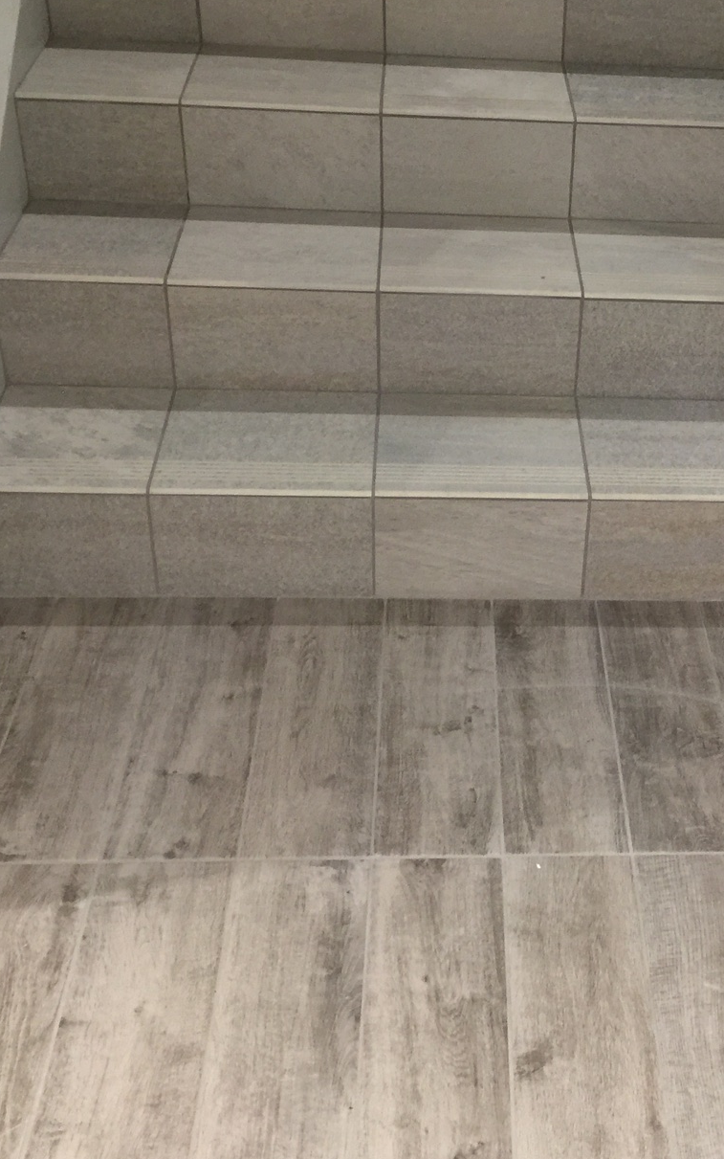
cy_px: 553
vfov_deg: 38.9
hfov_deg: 24.3
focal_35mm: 52
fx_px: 1641
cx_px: 625
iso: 80
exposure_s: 1/17
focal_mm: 4.15
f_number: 2.2
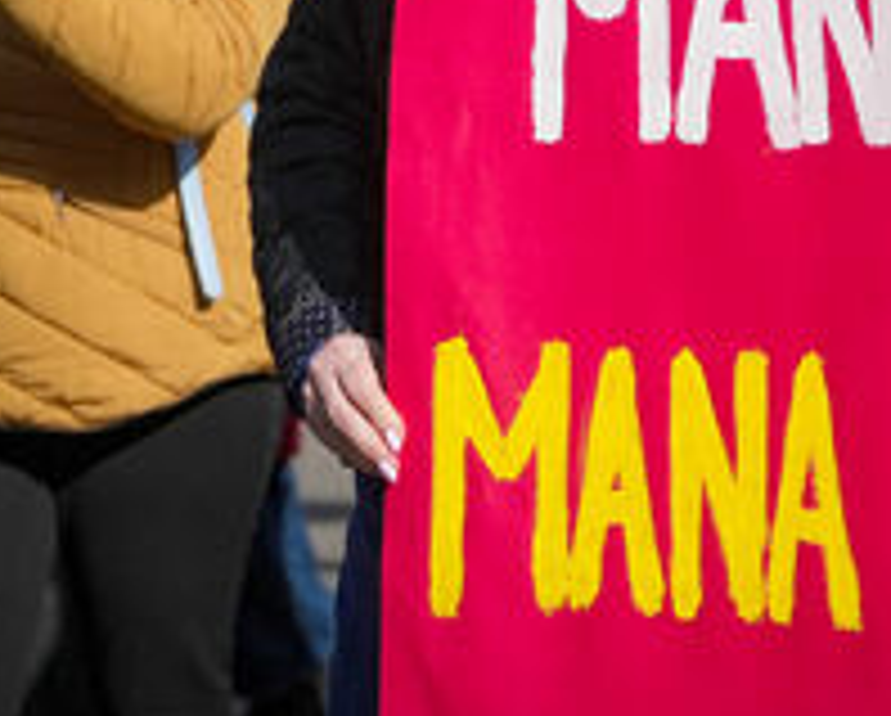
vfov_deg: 2.9
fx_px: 14235
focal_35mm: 539
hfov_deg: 3.6
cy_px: -32
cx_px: 954
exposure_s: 1/1600
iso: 320
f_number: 6.3
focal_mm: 127
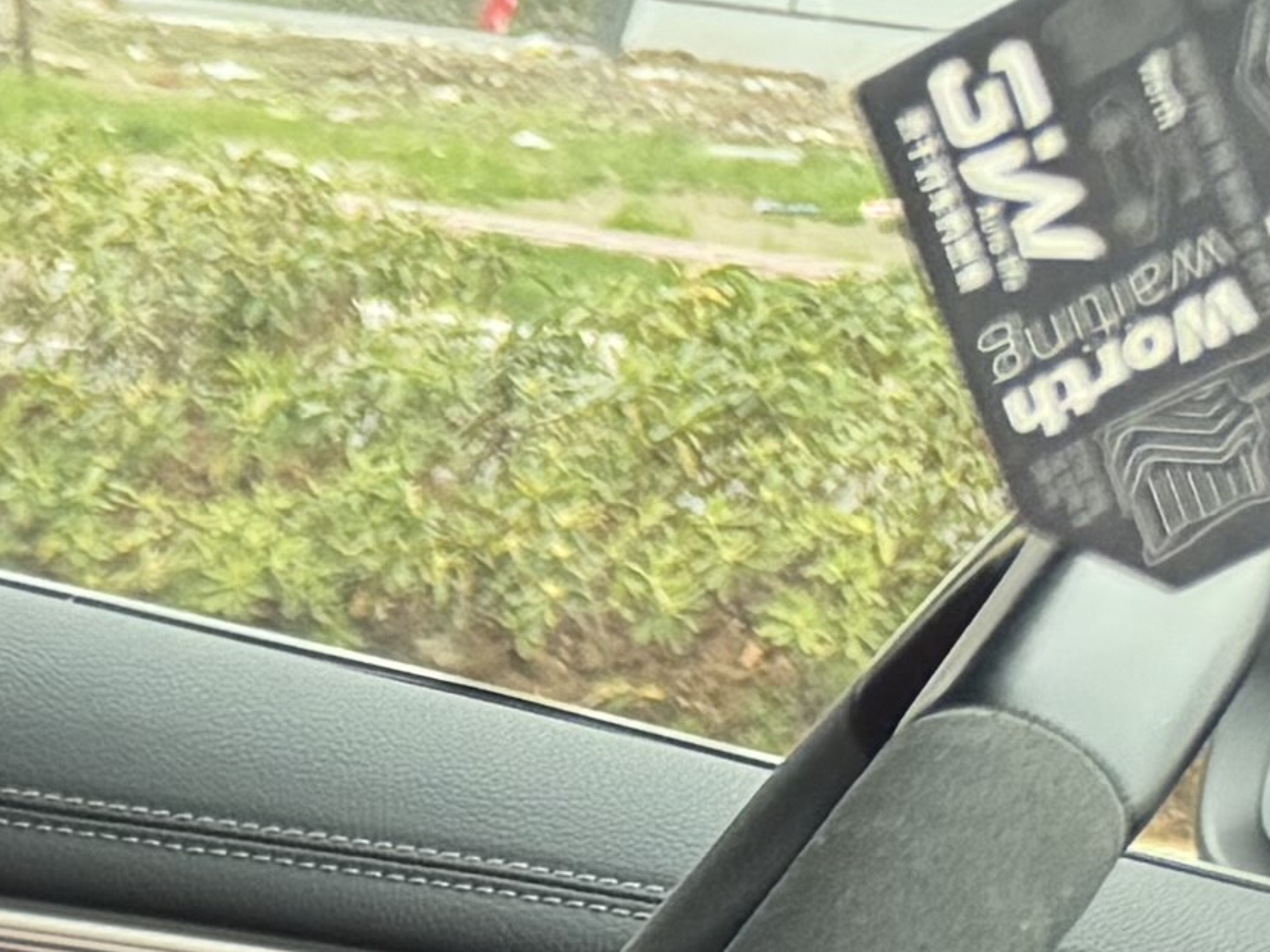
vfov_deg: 7.4
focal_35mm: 165
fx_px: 6053
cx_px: -2892
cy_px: 3250
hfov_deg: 9.0
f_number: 1.78
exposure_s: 1/121
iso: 125
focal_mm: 6.76
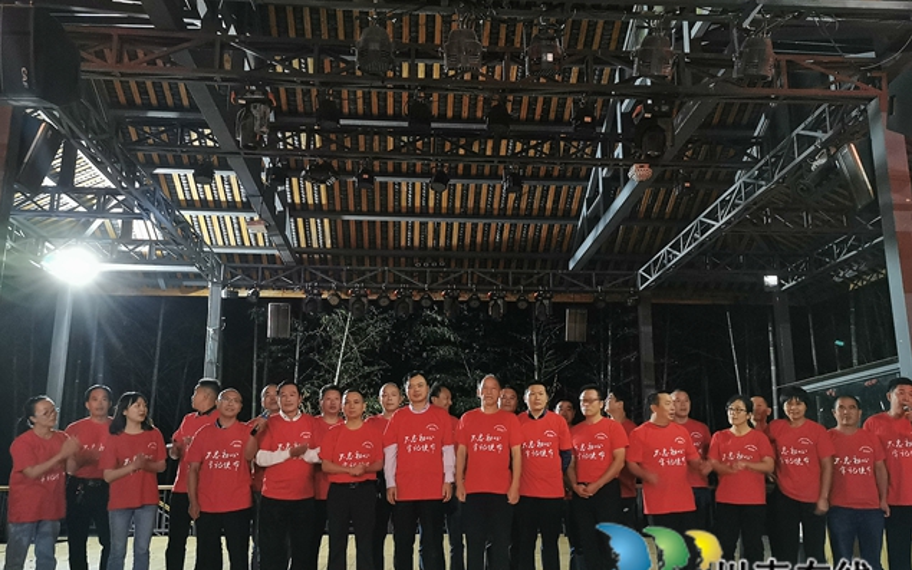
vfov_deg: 40.6
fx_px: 771
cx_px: 454
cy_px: 307
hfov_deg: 61.2
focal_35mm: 31
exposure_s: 1/20
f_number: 1.8
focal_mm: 5.58
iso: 1000
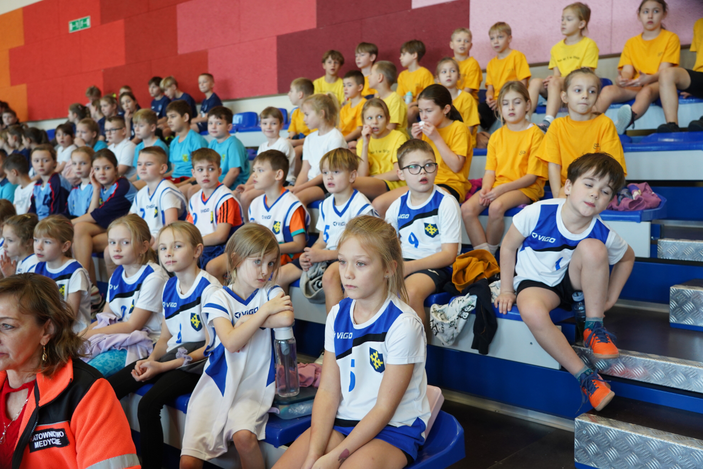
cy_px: 234
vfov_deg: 37.9
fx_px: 683
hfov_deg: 54.4
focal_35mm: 35
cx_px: 352
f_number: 4
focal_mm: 35
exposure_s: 1/100
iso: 1250
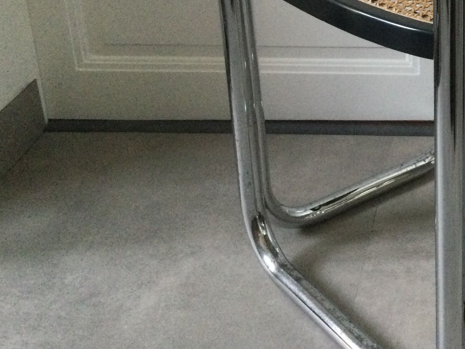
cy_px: 32
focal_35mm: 68
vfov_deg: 21.1
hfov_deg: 27.1
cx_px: 459
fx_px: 913
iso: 200
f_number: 2.4
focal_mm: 3.3
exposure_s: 1/25
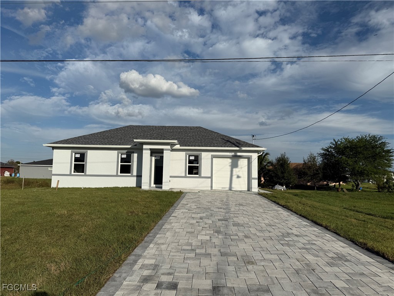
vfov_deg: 56.8
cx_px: 197
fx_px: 273
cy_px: 148
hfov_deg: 71.6
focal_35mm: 24
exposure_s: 1/11905
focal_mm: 6.76
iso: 80
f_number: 1.78
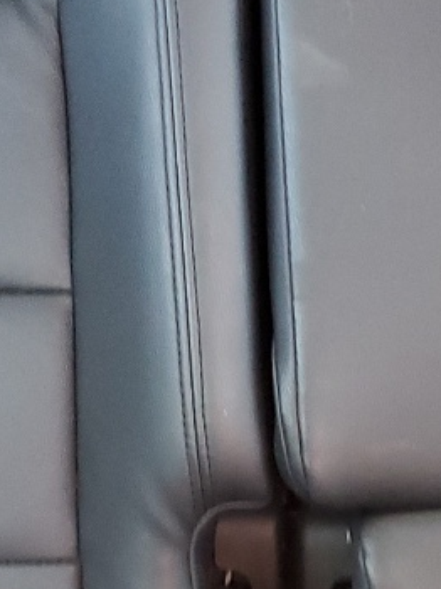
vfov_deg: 16.2
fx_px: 2024
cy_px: 591
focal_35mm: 119
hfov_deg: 12.3
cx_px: 412
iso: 330
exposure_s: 1/60.2
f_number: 1.5
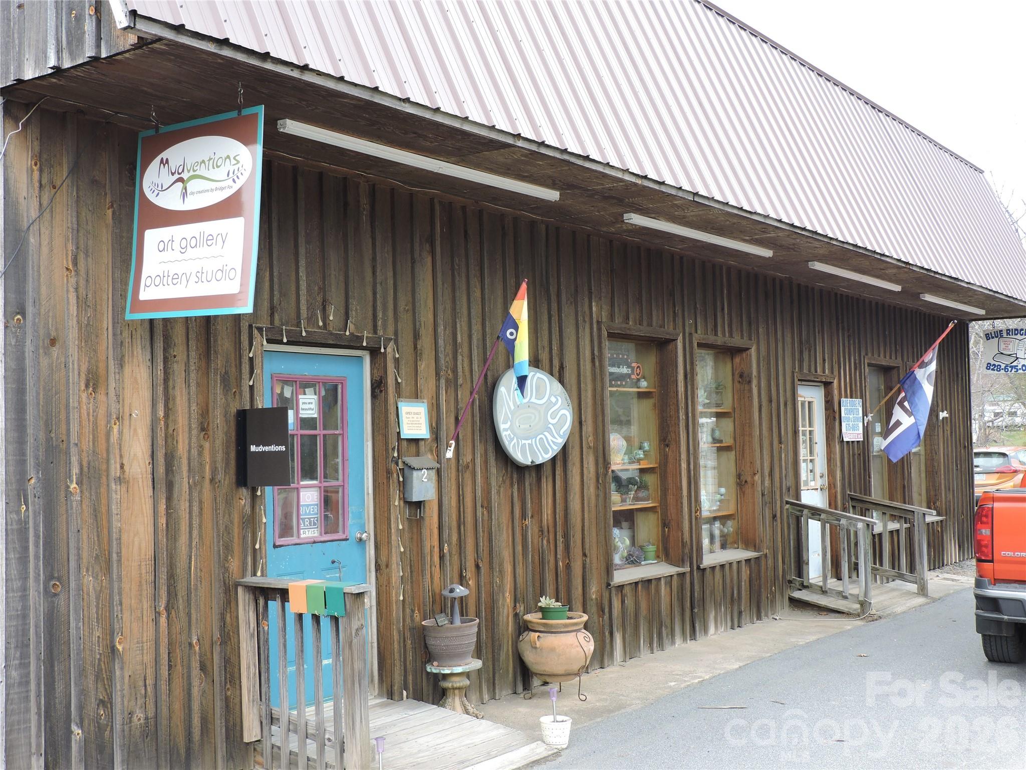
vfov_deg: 33.6
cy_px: 385
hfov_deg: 43.9
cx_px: 513
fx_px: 1274
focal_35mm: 43
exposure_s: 1/160
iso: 100
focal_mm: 7.7
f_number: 3.4
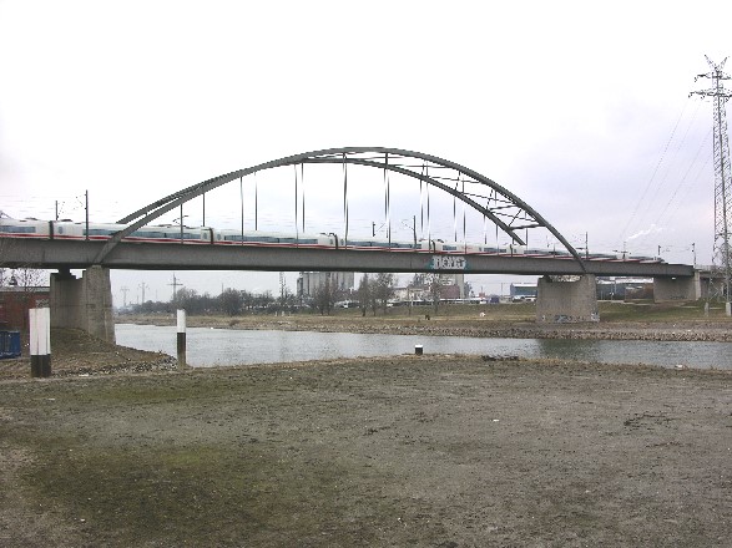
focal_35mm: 36
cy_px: 274
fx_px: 761
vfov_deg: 39.6
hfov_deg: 51.4
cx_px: 366
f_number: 7.1
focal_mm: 9.2
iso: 50
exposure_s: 1/99.2
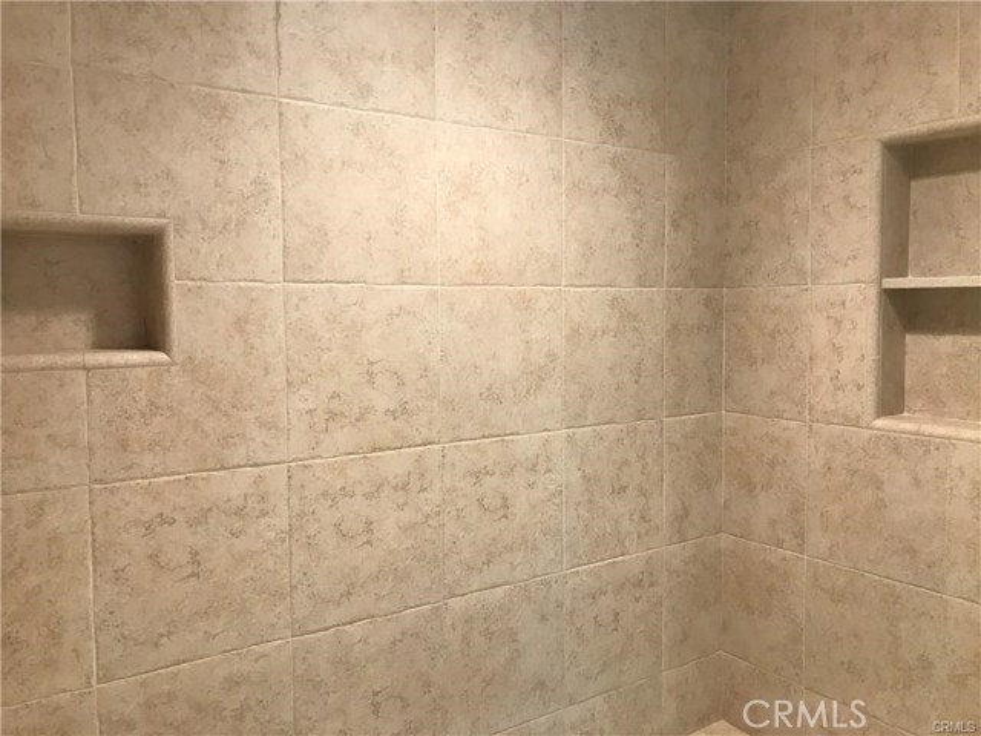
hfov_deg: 63.4
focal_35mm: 28
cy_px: 368
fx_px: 794
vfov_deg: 49.7
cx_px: 490
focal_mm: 3.99
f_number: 1.8
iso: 32
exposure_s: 1/30
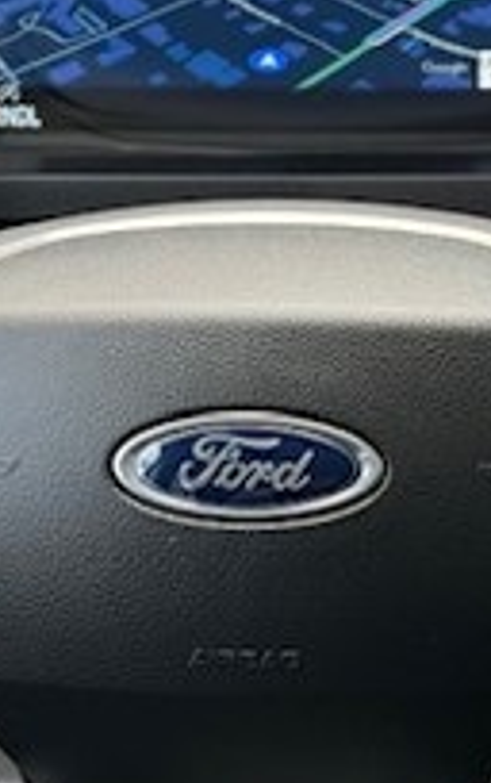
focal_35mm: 150
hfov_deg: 8.8
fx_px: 3203
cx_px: 213
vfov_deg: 13.9
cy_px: 415
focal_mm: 6.76
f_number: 1.78
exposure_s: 1/240
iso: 160
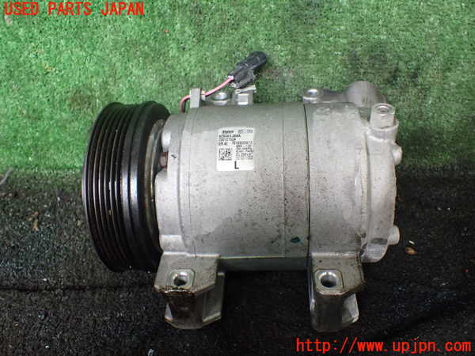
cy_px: 178
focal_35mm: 30
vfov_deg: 46.8
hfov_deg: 60.0
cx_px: 238
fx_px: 412
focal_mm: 5.4
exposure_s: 1/125
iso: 500
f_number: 2.3
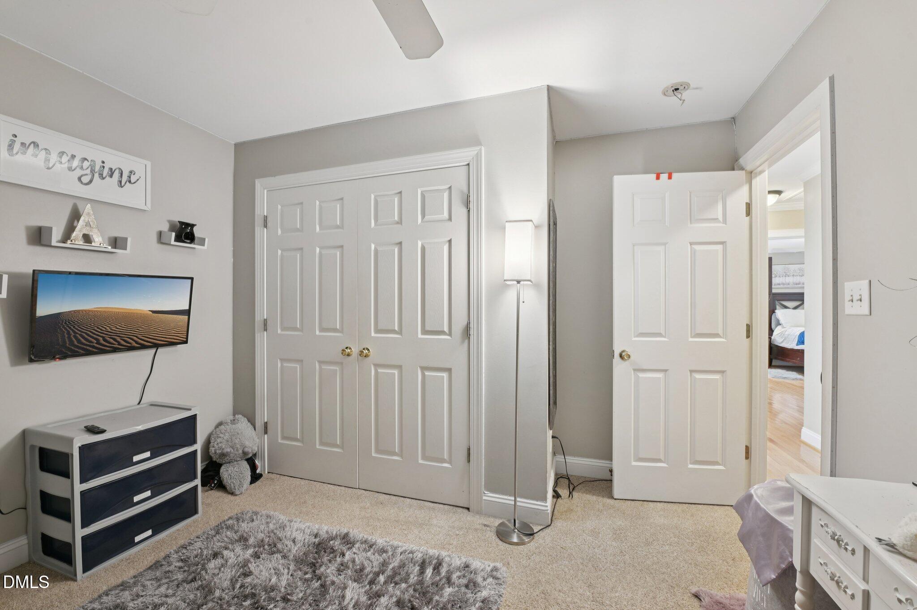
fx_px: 356
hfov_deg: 104.3
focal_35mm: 14
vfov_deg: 81.1
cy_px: 305
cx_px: 458
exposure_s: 1/1.25
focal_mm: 14
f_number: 9
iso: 200
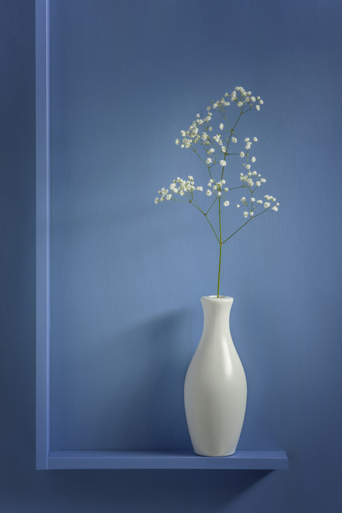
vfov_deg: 22.6
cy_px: 256
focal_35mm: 90
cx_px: 171
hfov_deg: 15.2
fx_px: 1282
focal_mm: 60
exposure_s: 1/1.67
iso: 200
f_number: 11
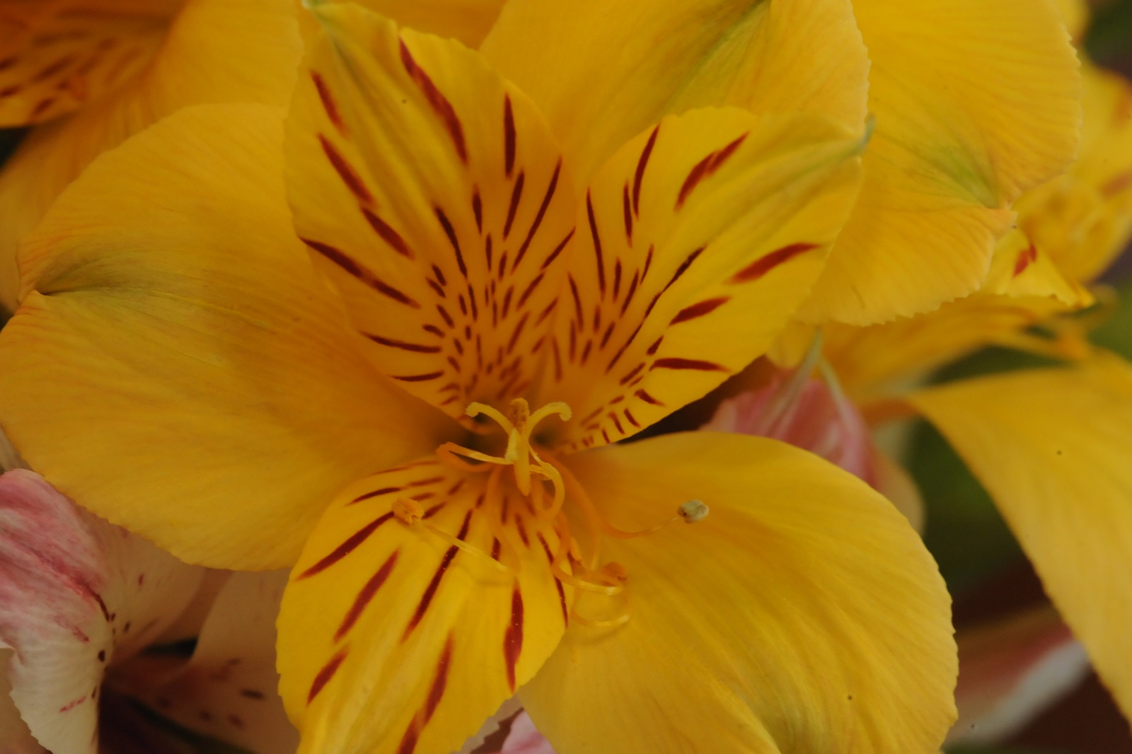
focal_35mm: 200
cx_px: 566
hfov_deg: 10.3
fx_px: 6287
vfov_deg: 6.9
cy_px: 377
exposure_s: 1/60
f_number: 16
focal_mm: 200
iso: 3200
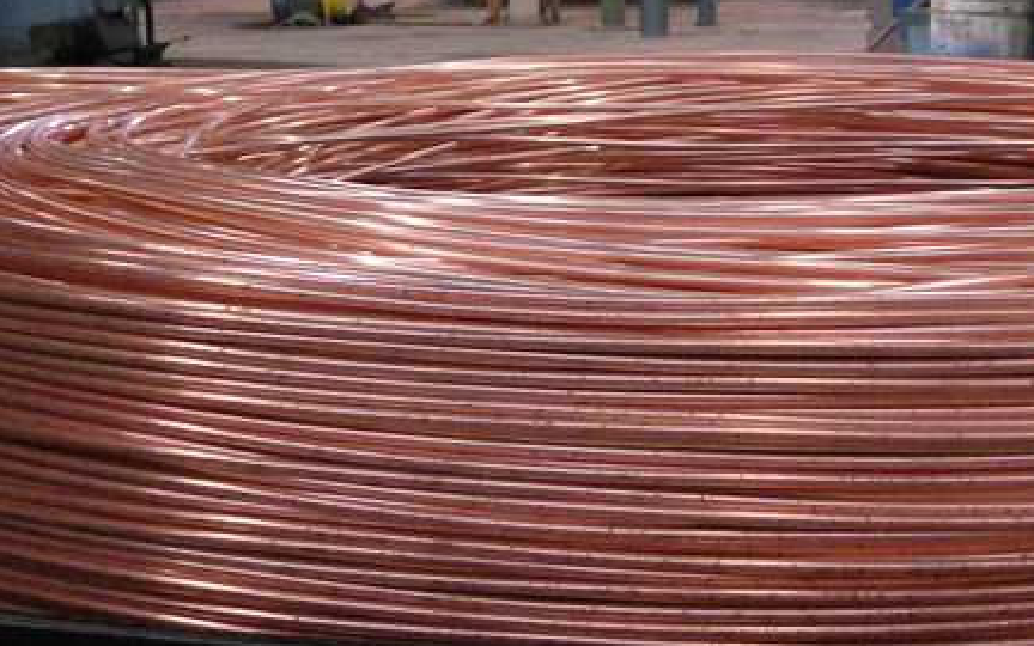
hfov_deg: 23.3
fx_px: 2480
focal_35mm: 88
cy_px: 26
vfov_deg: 14.6
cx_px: 759
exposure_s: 1/61
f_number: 2.8
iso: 375
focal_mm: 5.7
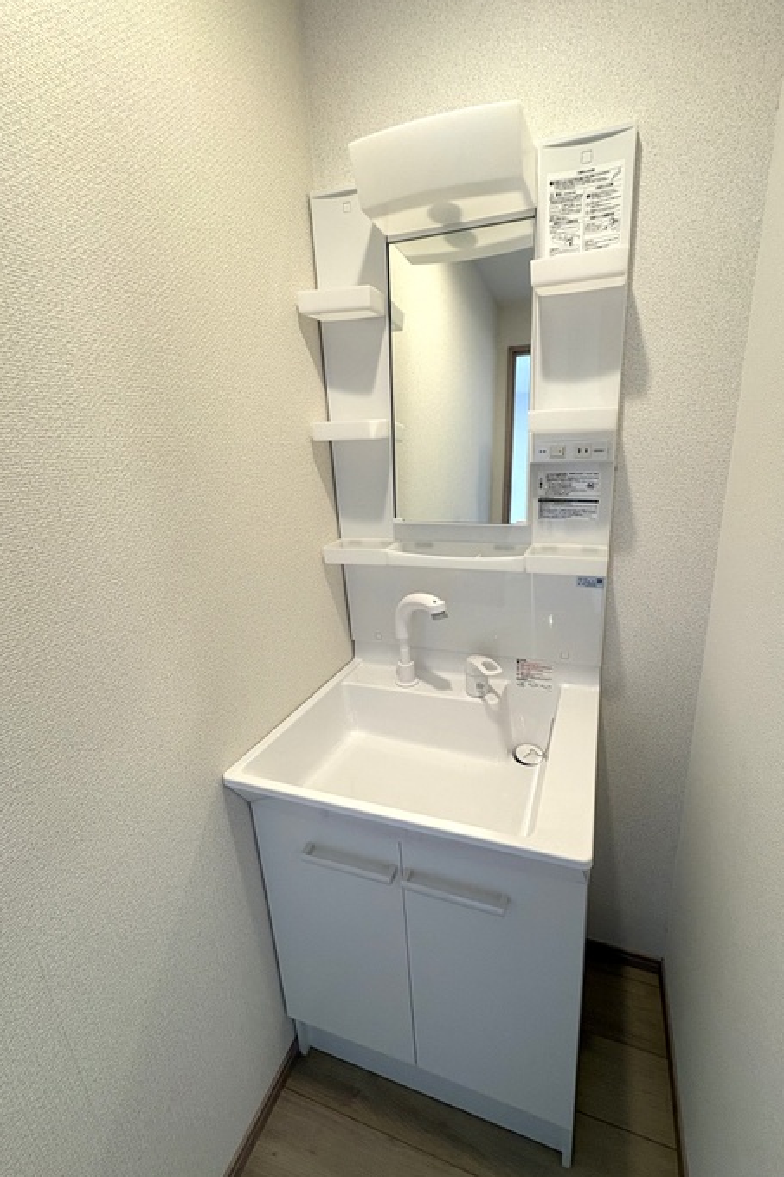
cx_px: 439
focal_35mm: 15
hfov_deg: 77.0
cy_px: 583
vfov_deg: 100.4
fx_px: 490
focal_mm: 2.22
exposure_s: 1/100
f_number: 2.2
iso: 160
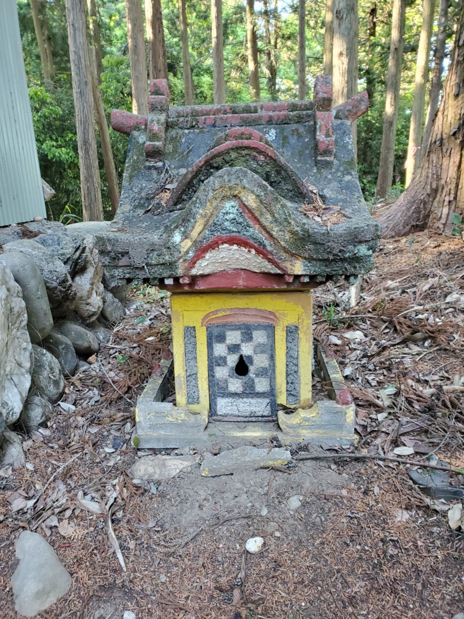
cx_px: 232
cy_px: 310
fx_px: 465
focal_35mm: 26
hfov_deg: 53.1
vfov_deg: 67.3
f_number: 2.4
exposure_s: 1/50
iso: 400
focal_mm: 4.3
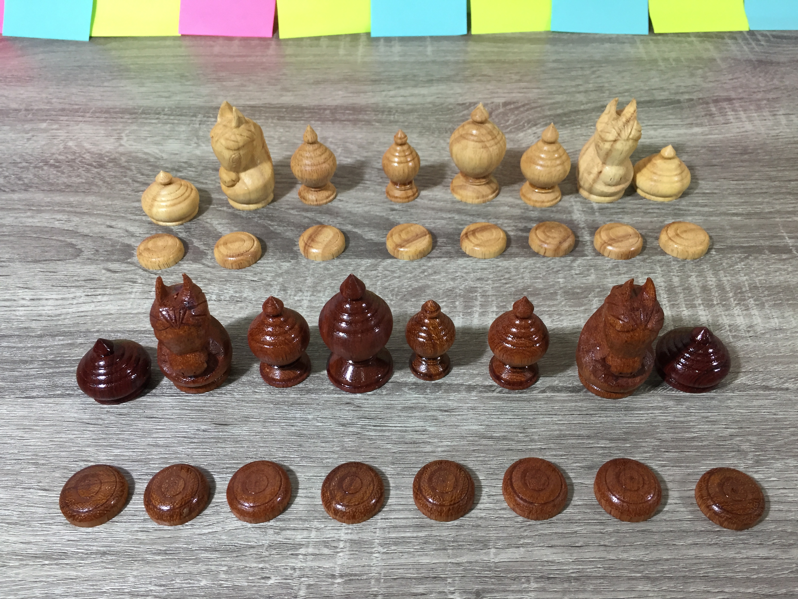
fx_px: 669
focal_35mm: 29
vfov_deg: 48.2
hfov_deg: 61.7
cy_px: 300
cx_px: 399
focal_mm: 4.15
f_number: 2.2
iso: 125
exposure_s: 1/33
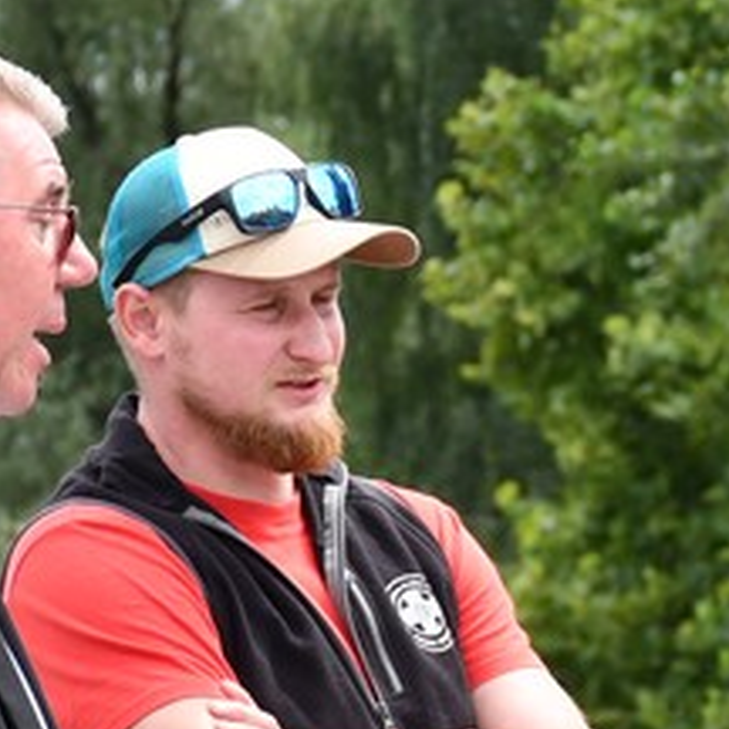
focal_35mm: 363
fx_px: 8649
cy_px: 626
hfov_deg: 4.8
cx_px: 965
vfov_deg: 4.8
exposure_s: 1/500
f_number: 5.6
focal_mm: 60
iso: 320
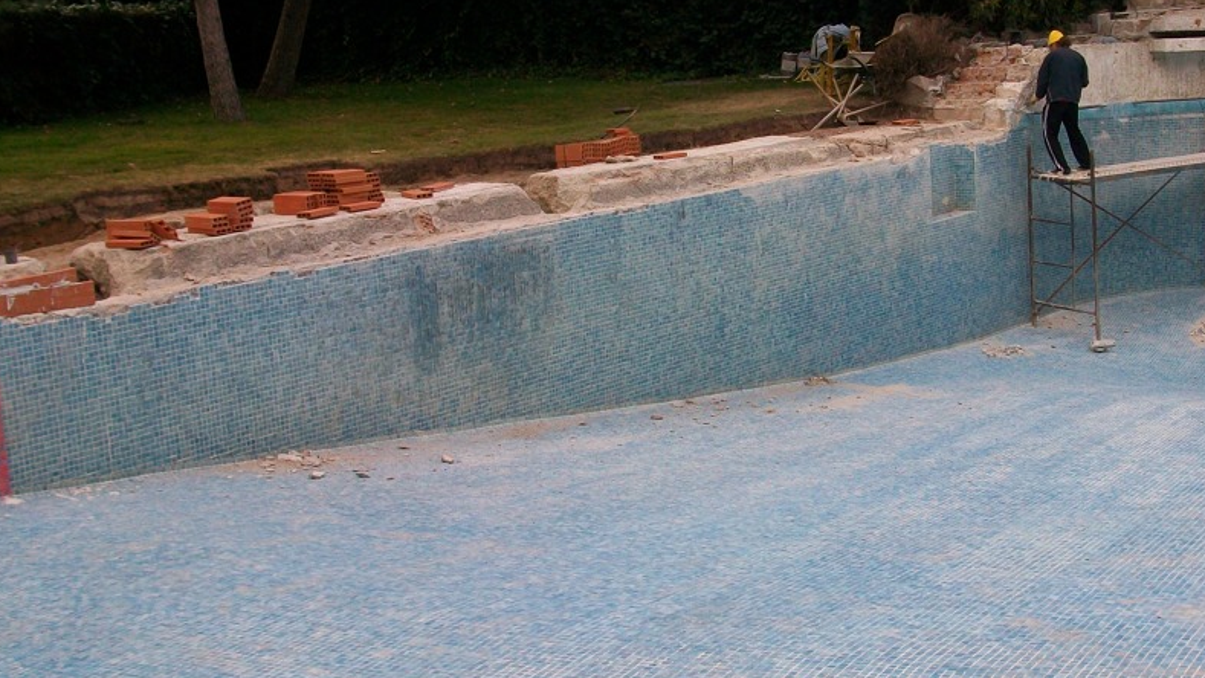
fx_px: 1694
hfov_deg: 38.8
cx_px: 783
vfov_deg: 22.6
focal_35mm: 53
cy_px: 234
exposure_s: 1/100
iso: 64
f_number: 2.8
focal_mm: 5.7
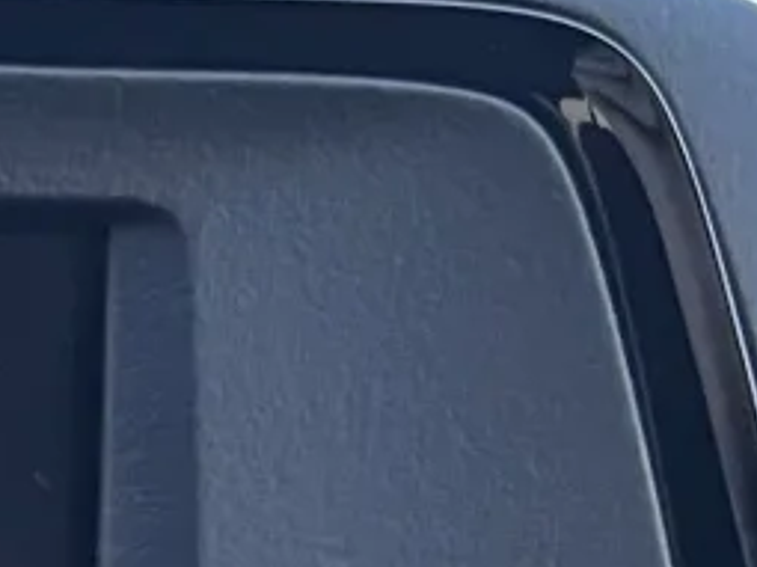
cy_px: 956
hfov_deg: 7.9
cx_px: -1870
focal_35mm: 196
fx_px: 4284
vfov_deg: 7.4
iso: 125
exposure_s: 1/53
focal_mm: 5.7
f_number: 1.5
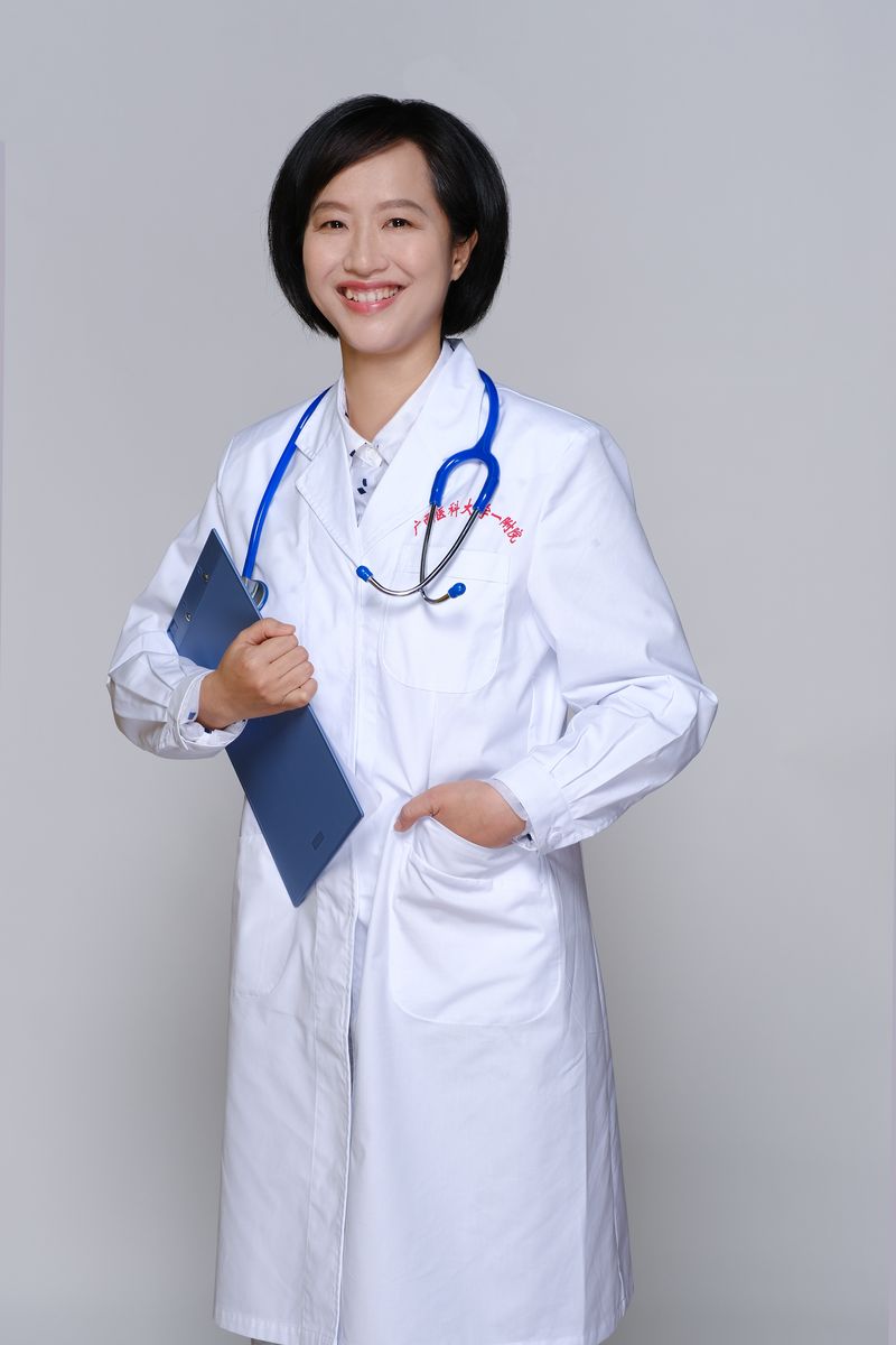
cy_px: 672
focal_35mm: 84
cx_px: 448
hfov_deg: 16.3
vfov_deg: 24.2
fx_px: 3136
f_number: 5
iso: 250
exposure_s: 1/160
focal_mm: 56
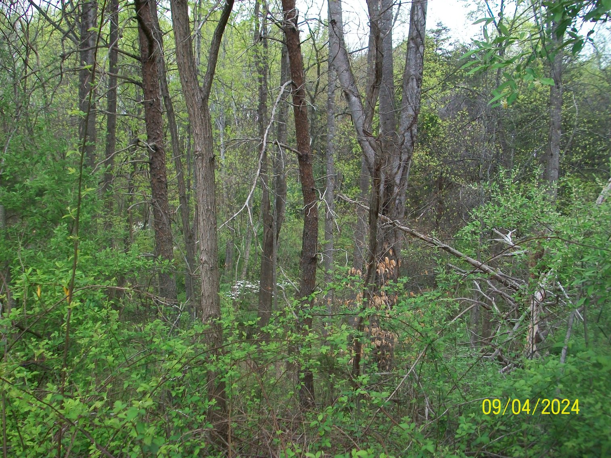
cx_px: 306
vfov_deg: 41.8
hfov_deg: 54.0
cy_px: 229
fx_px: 600
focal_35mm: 34
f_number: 2.8
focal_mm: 5.7
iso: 80
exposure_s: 1/60
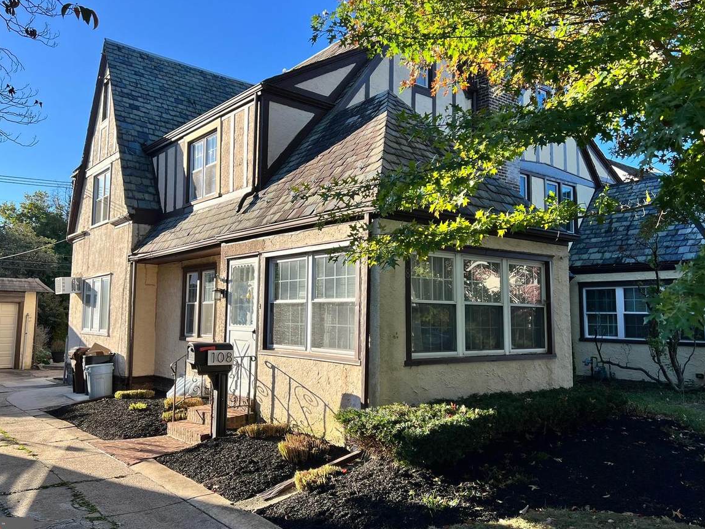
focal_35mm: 29
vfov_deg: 48.2
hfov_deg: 61.6
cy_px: 254
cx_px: 331
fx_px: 591
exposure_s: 1/1531
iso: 50
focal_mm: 5.7
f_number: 1.5
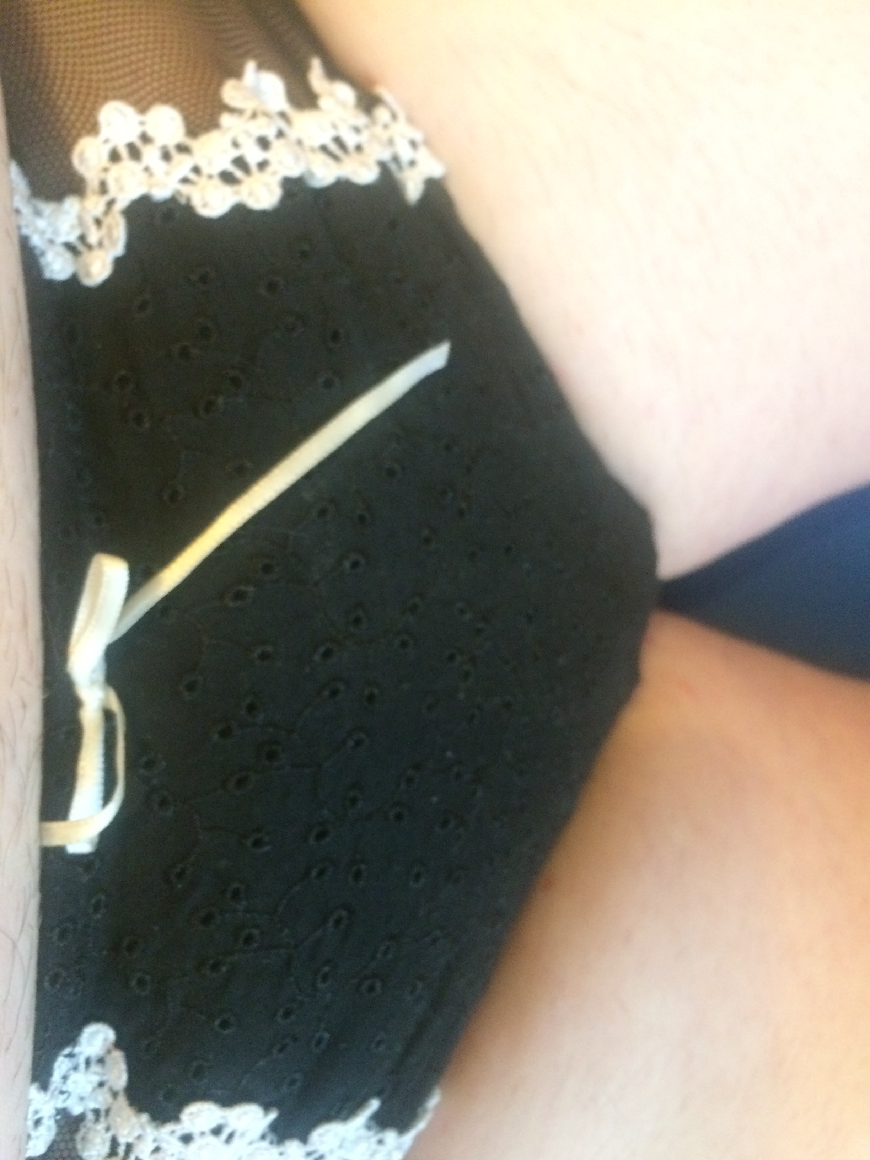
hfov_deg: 48.2
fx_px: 972
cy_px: 580
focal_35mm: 29
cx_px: 435
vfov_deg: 61.7
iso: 320
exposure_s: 1/17
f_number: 2.2
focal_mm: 4.15
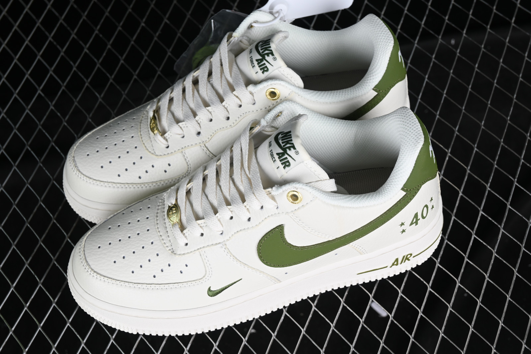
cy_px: 177
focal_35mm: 75
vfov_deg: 18.2
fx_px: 1106
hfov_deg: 27.0
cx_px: 266
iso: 160
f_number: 8
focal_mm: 50
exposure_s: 1/80
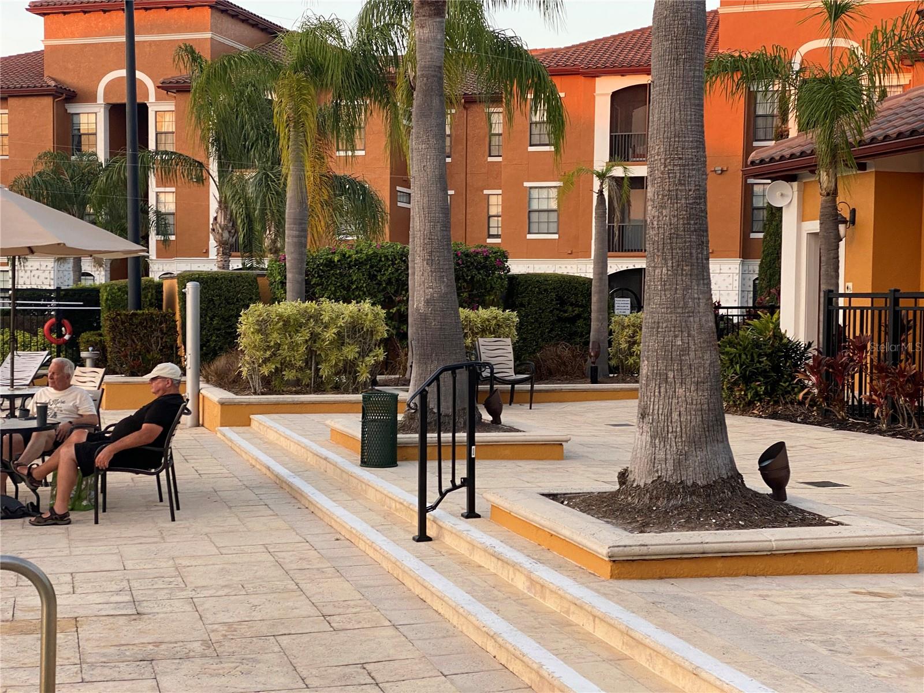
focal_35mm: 52
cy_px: 346
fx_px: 1388
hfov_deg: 36.8
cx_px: 462
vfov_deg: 28.0
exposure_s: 1/121
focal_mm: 6
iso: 40
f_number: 2
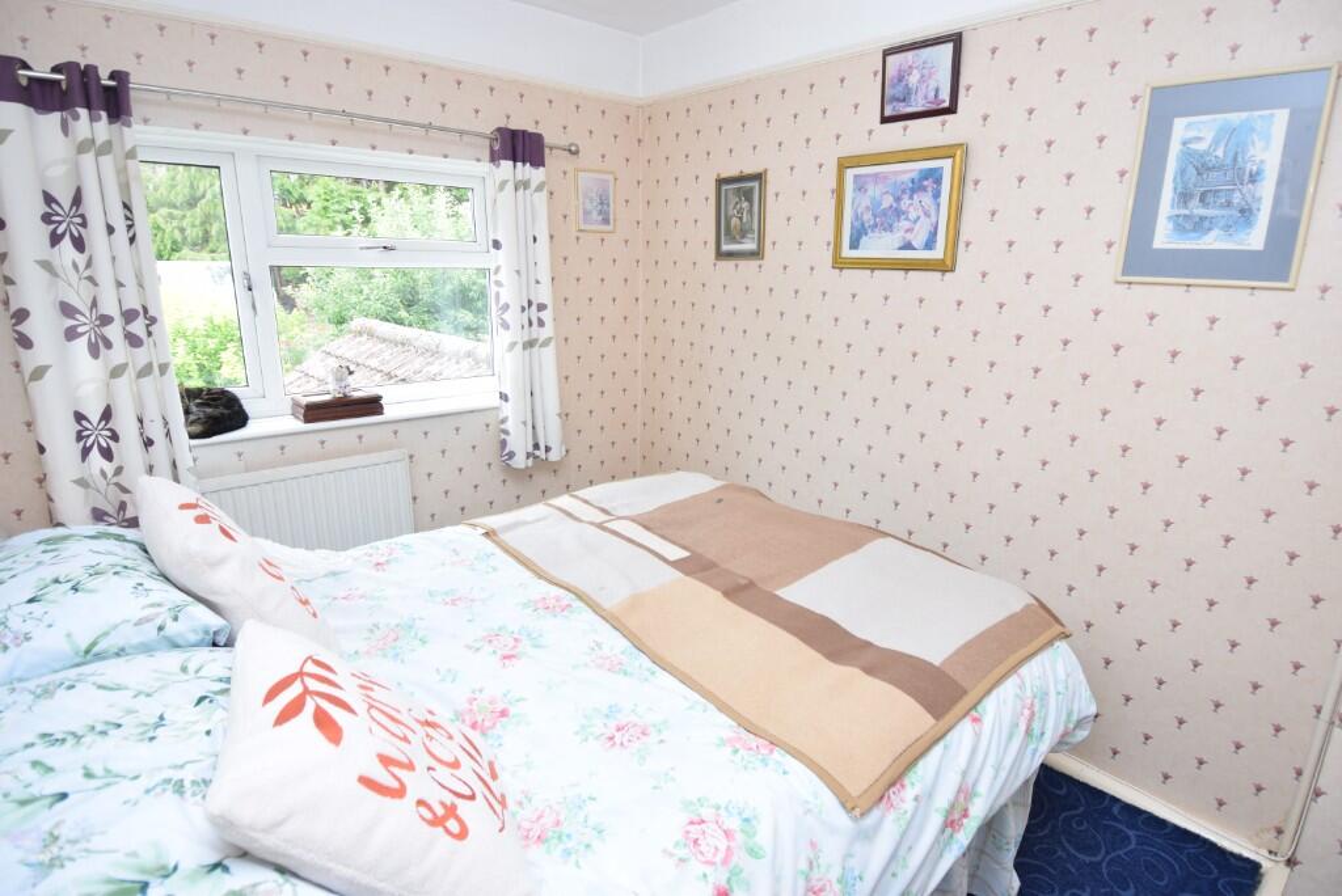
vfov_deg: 67.5
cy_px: 448
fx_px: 671
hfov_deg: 90.0
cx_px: 671
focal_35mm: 18
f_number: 4.5
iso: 400
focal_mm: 12
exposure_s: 1/80
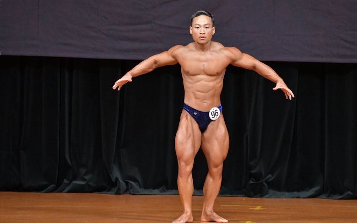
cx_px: 178
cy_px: 116
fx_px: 3134
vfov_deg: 4.1
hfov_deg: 6.5
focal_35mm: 322
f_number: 5.6
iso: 5000
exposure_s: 1/400
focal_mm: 210
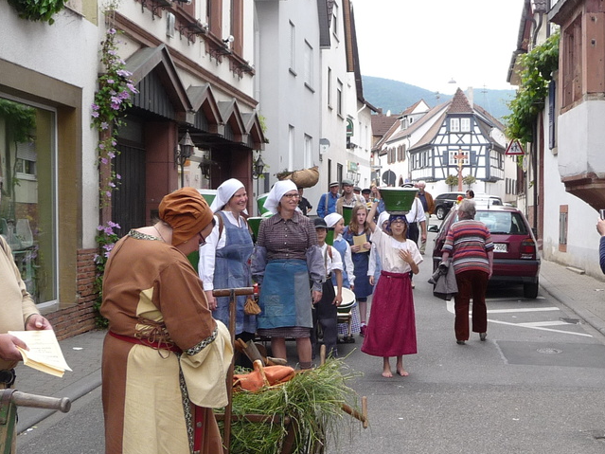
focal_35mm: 57
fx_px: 996
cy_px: 270
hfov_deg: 33.7
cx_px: 350
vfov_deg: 25.6
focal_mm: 4.7
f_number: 3.3
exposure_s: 1/125
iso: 100
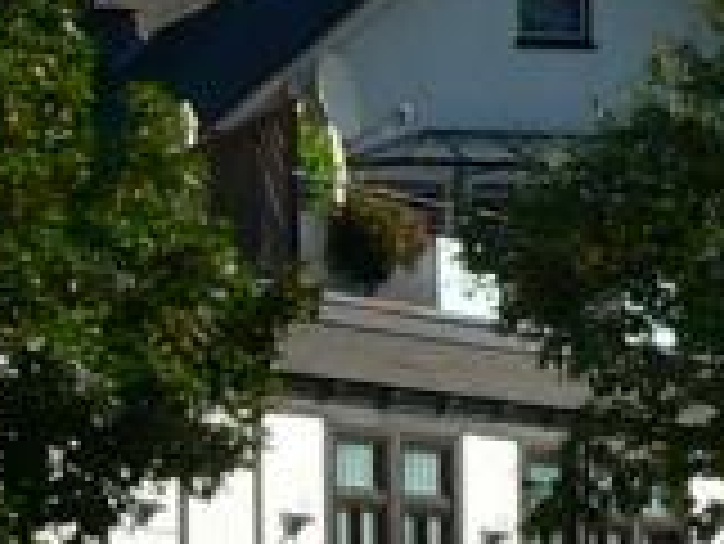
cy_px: 153
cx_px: -283
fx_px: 4793
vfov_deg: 6.5
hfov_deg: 8.5
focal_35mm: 229
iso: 100
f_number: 8
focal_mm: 6
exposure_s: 1/200
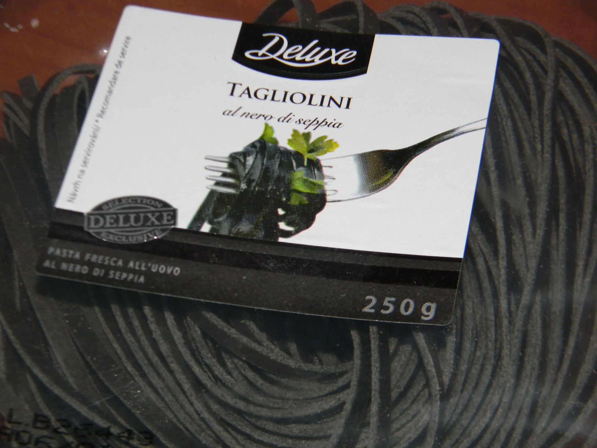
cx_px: 298
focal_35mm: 83
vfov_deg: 17.8
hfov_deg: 23.6
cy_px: 224
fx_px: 1431
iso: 200
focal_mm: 15.1
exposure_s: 1/30
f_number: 4.5
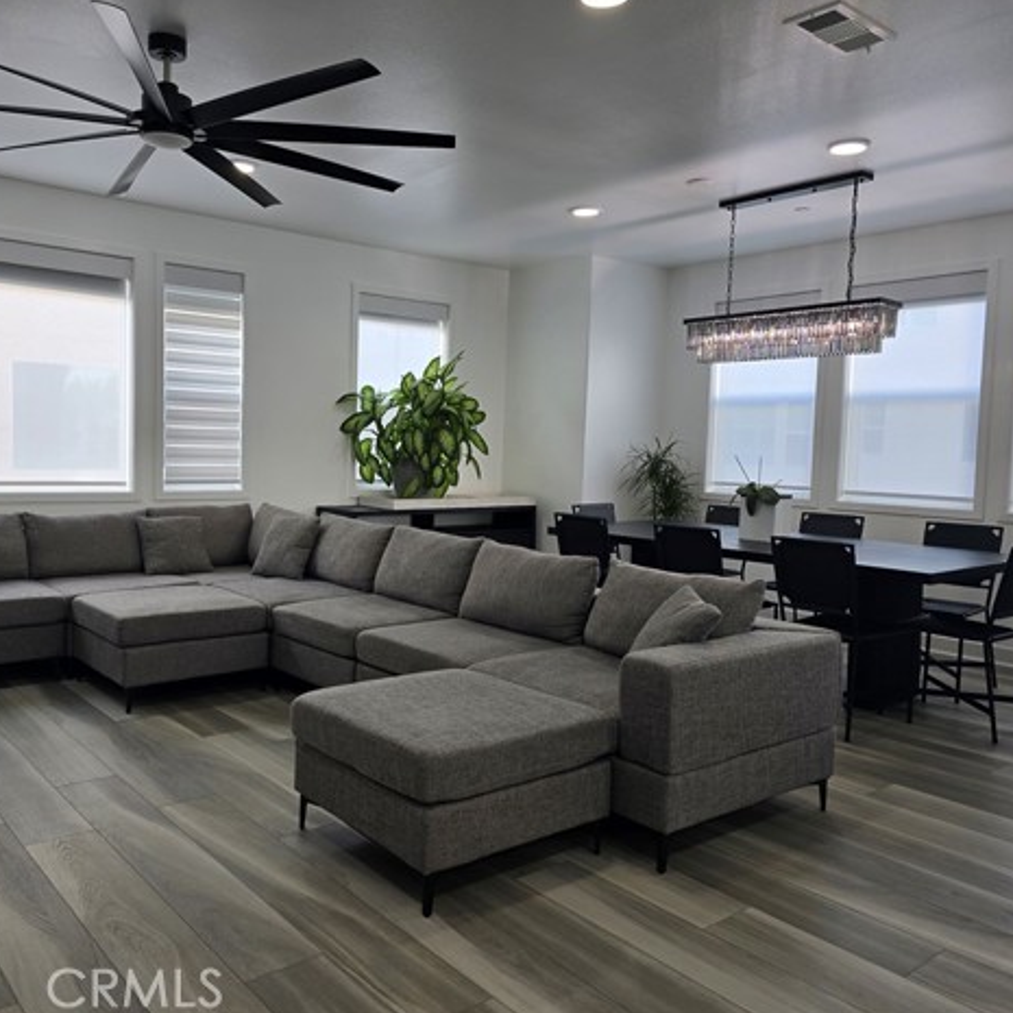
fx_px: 927
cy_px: 497
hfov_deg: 57.0
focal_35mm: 28
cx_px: 423
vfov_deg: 57.3
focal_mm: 6.3
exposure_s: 1/120
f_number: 1.7
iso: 40
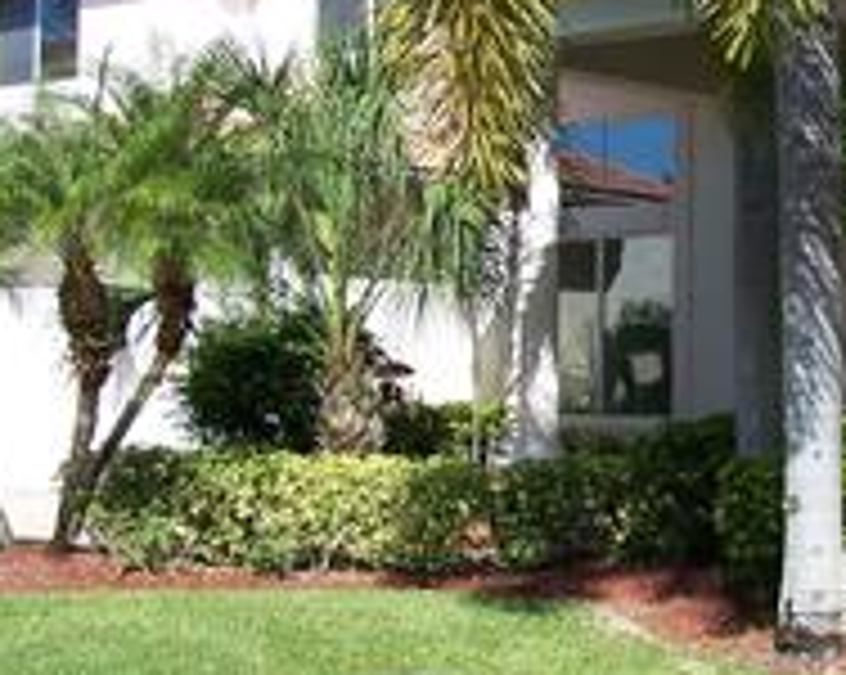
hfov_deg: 23.6
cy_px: 284
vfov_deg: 19.4
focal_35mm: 79
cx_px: 734
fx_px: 1976
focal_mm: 6.3
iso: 80
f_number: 4
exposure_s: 1/640
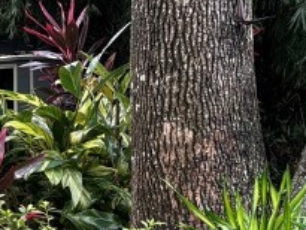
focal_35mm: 130
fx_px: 1150
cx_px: -297
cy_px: 124
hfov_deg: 13.2
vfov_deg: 11.4
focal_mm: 5.96
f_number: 1.6
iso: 80
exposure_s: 1/121
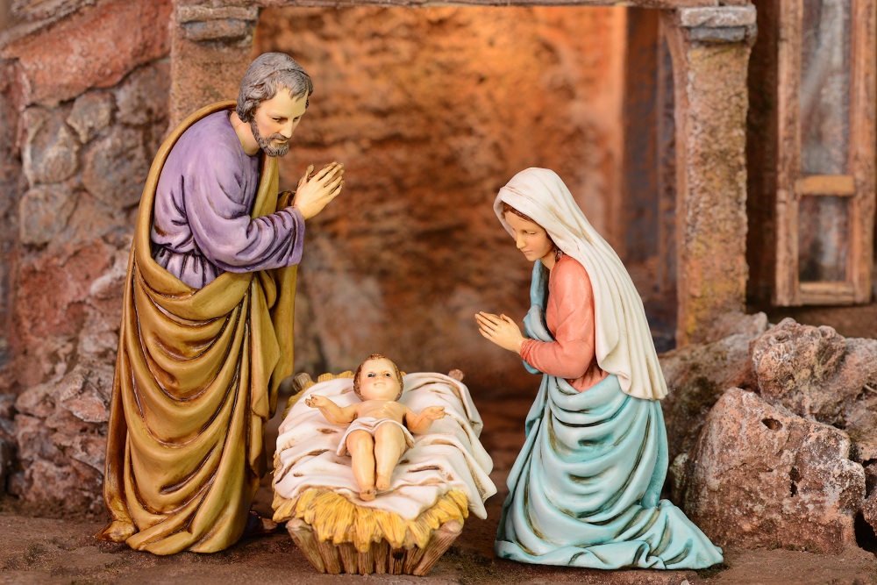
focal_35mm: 105
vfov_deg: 13.0
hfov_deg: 19.5
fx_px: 2558
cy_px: 292
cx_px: 438
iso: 200
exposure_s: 6
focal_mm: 105
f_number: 13
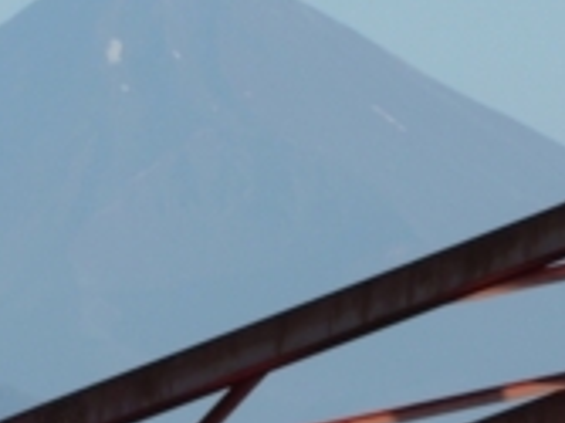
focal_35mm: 691
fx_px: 11270
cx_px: -179
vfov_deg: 2.1
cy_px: 450
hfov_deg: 2.9
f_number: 22
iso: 100
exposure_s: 1/25
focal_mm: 72
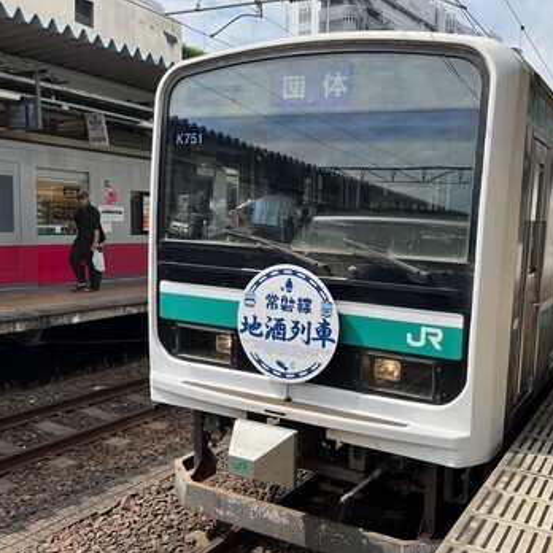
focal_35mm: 33
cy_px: 296
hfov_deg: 48.6
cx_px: 385
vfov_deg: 49.7
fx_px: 596
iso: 50
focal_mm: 5.1
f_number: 1.6
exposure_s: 1/2571
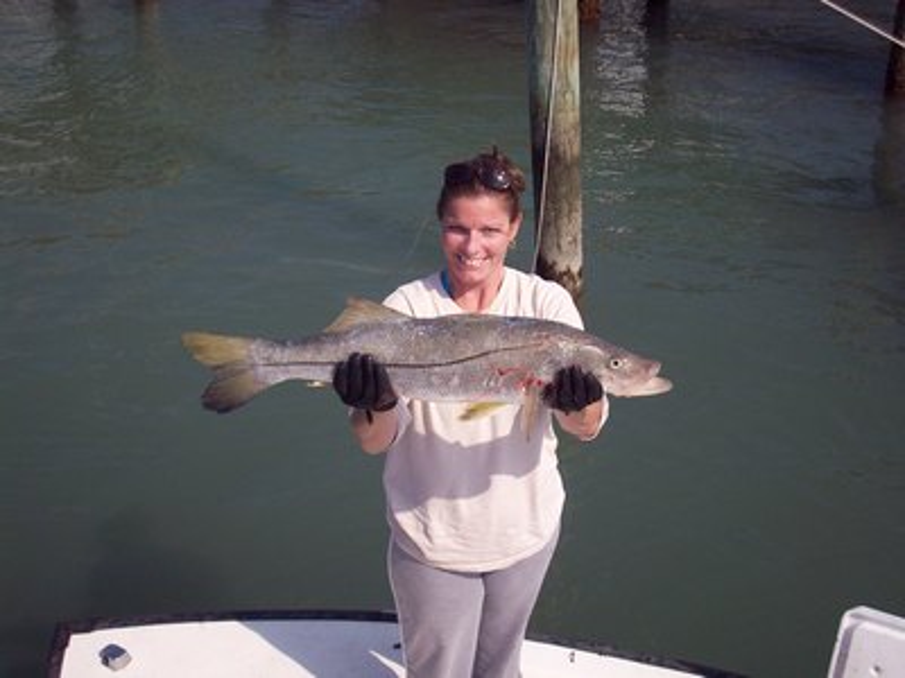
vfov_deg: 27.0
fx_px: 1412
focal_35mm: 54
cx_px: 452
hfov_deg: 35.5
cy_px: 339
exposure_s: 1/423
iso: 80
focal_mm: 9
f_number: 6.9
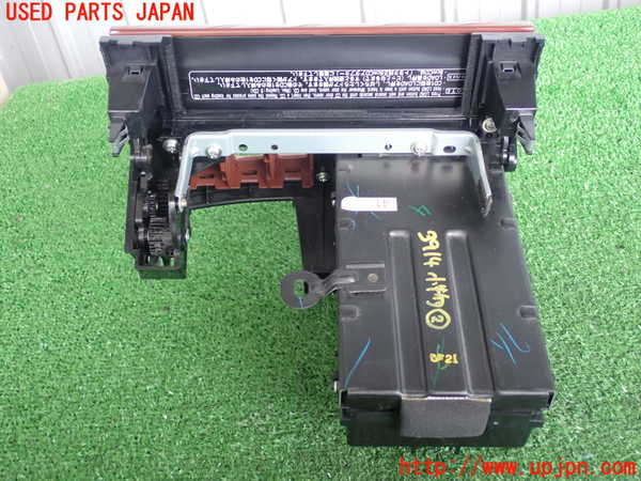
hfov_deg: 42.9
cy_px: 240
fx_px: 815
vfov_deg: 32.9
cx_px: 320
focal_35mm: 44
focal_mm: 7.84
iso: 200
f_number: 2.9
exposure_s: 1/40
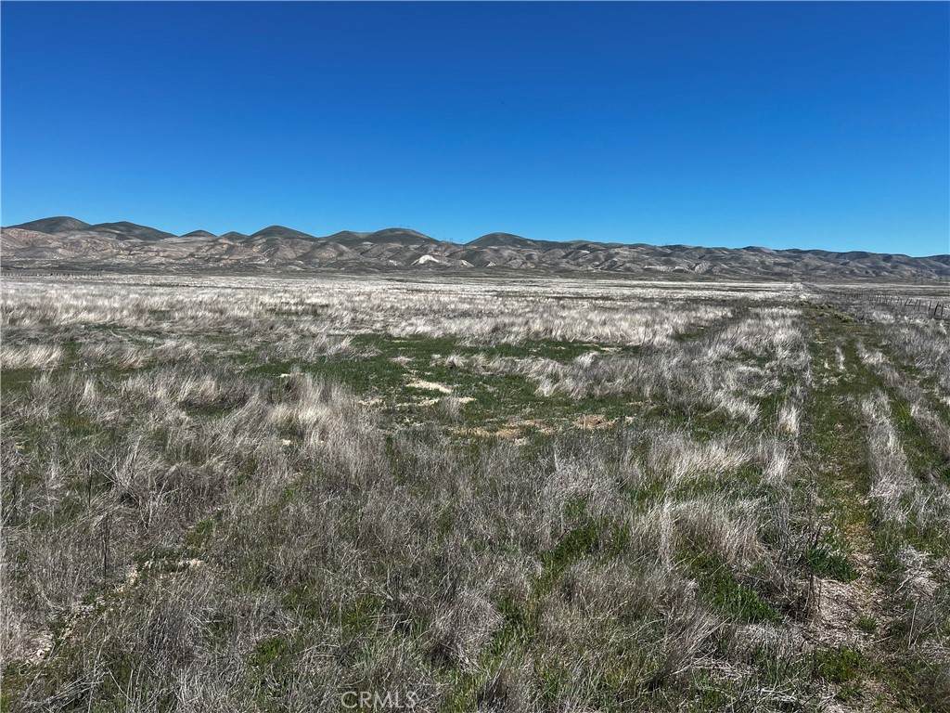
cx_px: 475
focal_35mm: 26
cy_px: 356
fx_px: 714
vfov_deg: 53.1
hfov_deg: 67.3
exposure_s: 1/5076
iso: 50
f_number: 1.6
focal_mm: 5.1
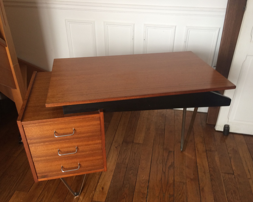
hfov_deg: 57.1
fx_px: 232
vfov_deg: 47.1
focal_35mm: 31
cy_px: 102
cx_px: 133
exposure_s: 1/33
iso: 100
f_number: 2.2
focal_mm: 4.15
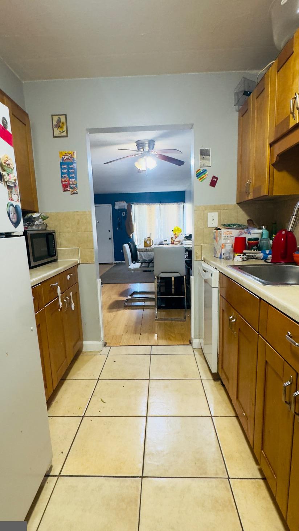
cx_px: 145
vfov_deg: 99.3
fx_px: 225
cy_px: 272
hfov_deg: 67.1
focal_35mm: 16
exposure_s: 1/60
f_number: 2.2
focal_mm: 2.22
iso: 400
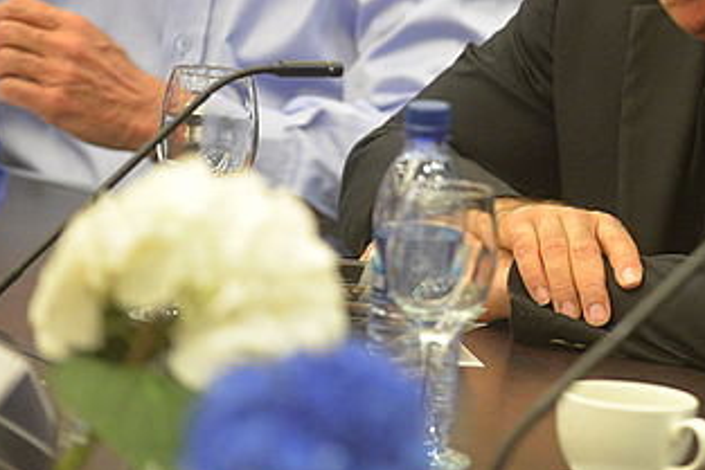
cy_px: -31
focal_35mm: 332
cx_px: 766
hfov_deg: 6.2
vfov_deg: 4.1
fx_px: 6504
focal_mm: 130
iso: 2000
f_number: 2.8
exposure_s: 1/125
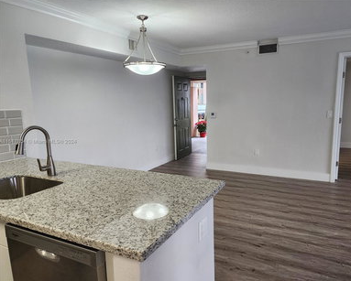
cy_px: 142
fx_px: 260
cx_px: 194
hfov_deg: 67.9
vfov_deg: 56.8
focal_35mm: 25
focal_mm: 6.4
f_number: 1.8
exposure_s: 1/120
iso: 160
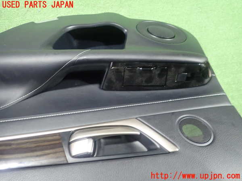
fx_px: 175
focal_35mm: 25
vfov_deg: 54.9
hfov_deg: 69.4
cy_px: 90
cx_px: 121
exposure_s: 1/30
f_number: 2
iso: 640
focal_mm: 4.5
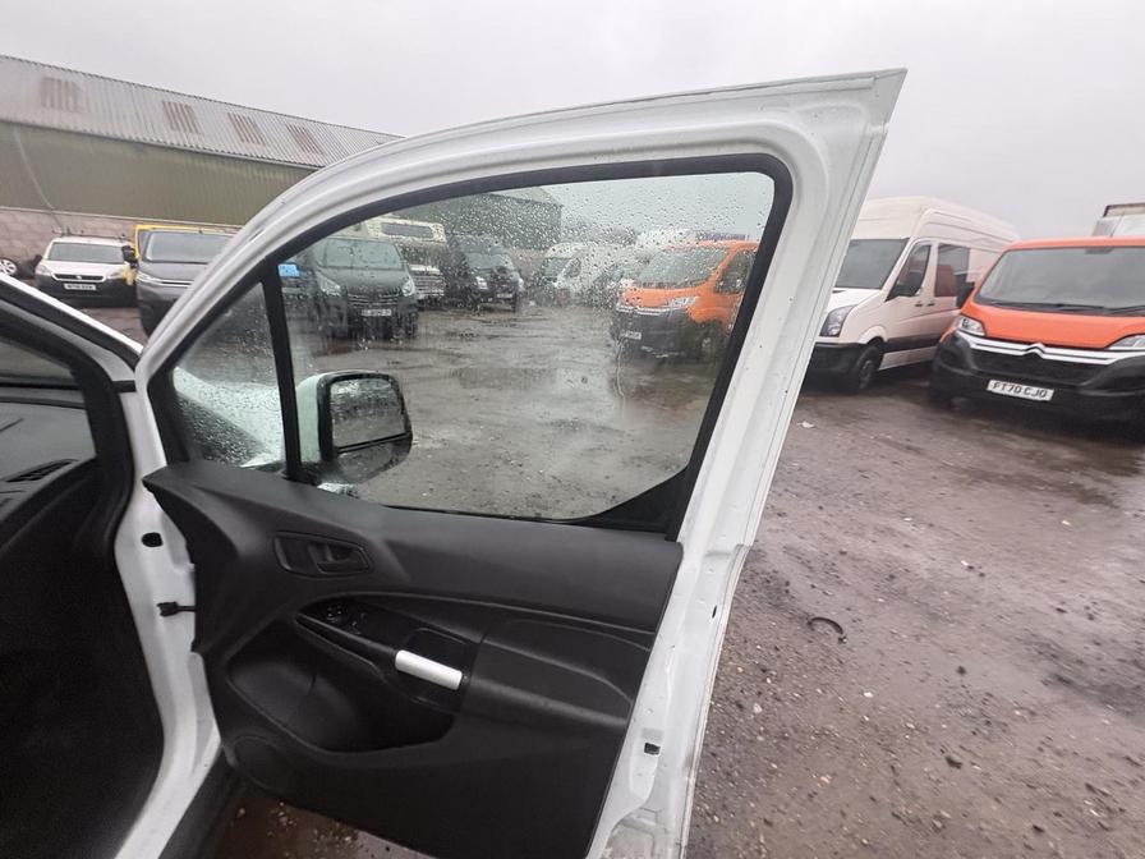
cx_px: 572
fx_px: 463
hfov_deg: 102.1
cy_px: 430
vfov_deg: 85.7
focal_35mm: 14
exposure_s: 1/60
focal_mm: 2.22
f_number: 2.2
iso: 320
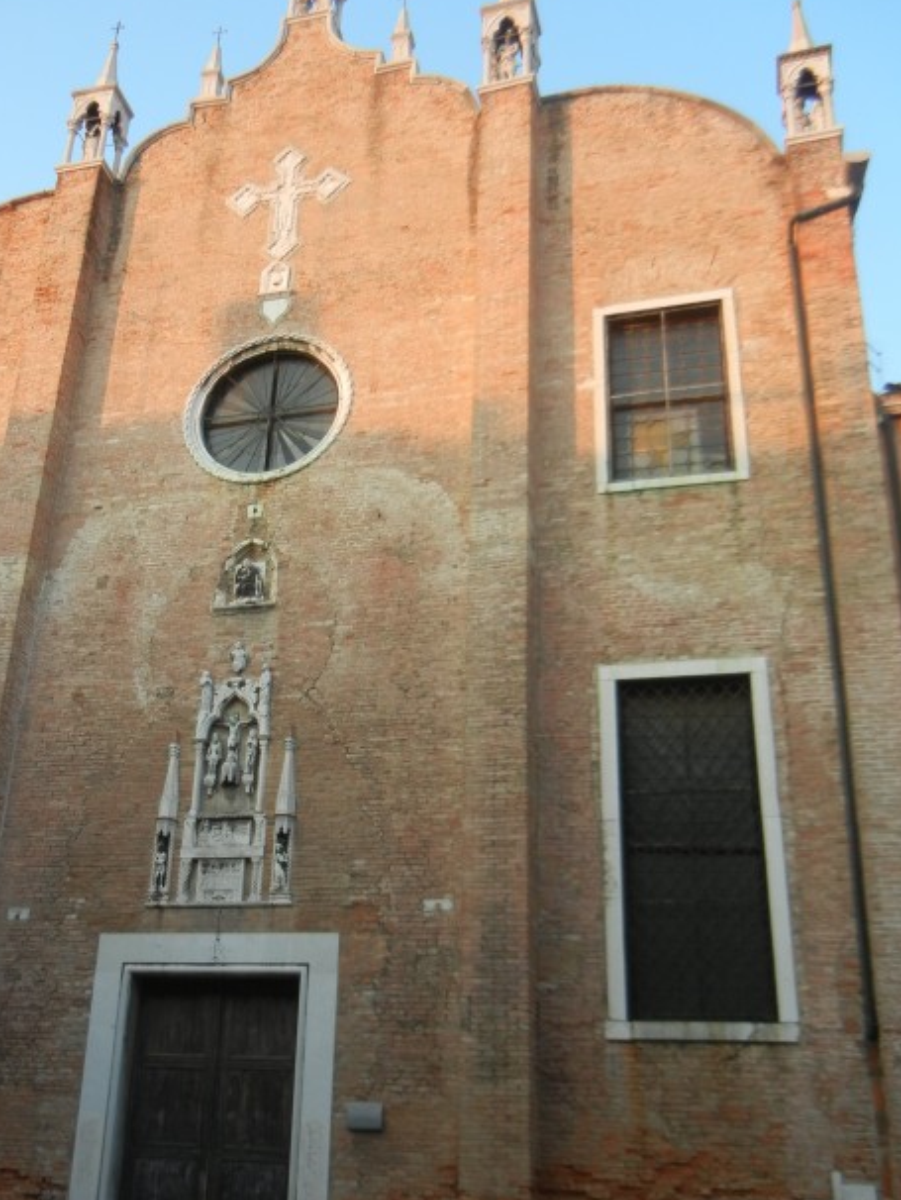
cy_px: 667
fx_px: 1318
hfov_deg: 37.5
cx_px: 339
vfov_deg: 48.9
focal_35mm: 38
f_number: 3.5
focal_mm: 5.4
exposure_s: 1/156
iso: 160
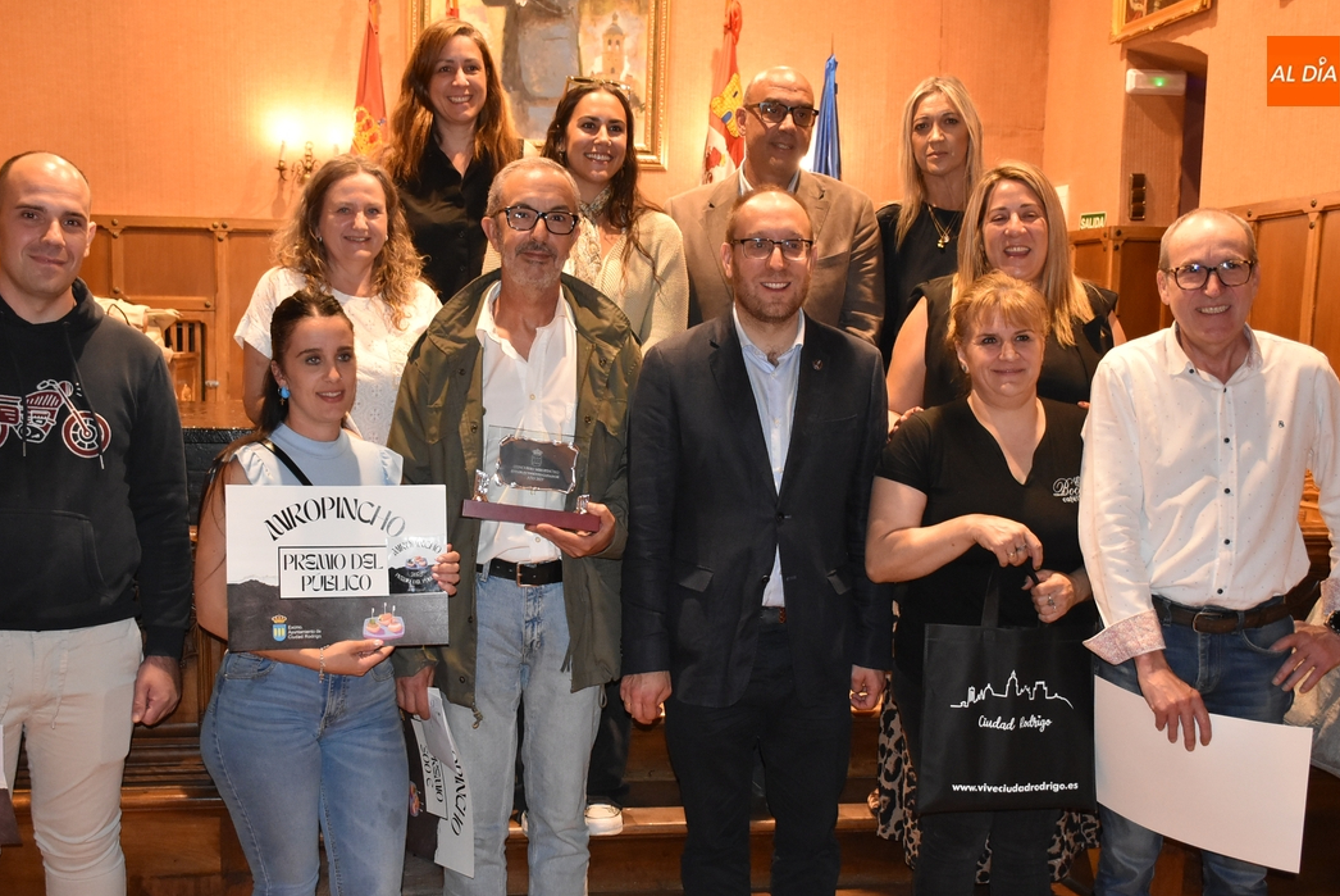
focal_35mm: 40
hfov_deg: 48.9
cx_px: 623
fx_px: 1474
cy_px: 499
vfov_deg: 33.8
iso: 2200
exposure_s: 1/60
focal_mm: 23
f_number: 3.8
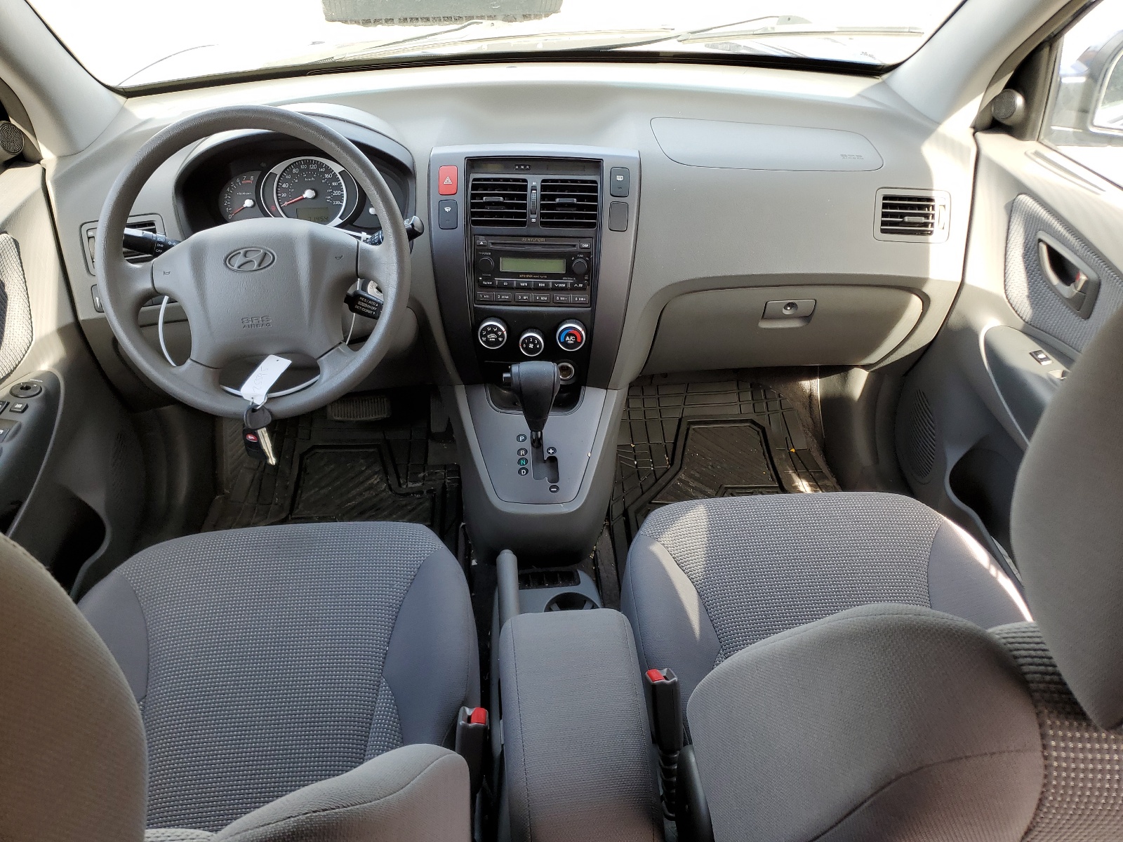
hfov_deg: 67.3
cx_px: 562
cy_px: 421
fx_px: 843
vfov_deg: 53.1
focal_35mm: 26
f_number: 1.5
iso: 50
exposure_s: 1/156
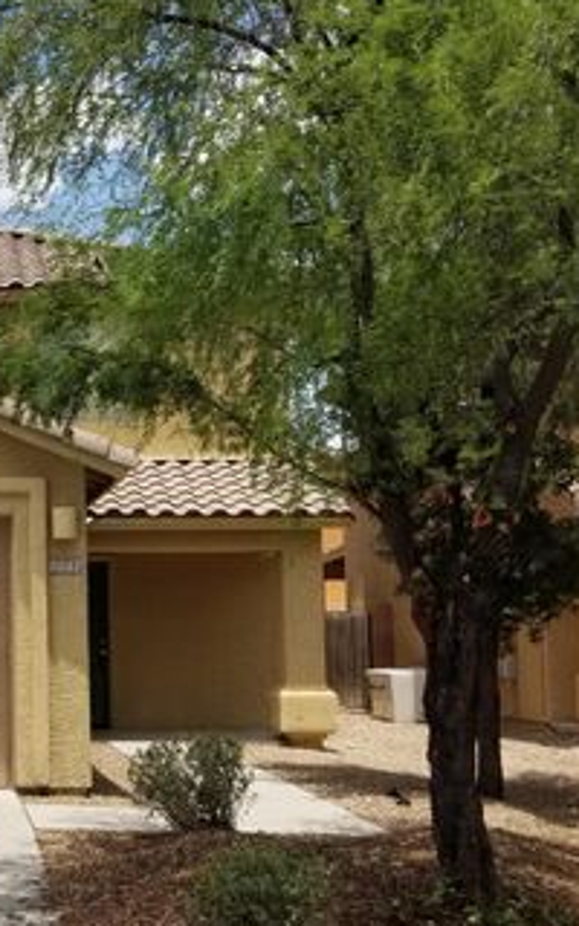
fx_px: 1086
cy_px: 514
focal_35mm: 43
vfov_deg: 46.1
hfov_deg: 26.7
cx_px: -107
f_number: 1.7
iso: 50
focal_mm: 4.3
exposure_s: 1/2762
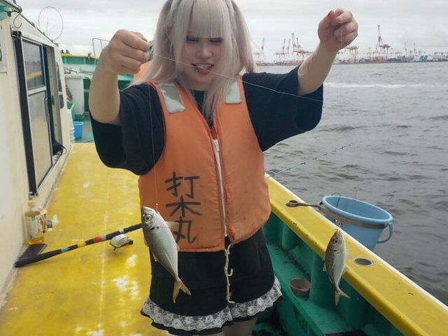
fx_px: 388
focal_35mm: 30
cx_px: 224
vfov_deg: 46.8
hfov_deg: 60.0
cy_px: 168
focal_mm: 4.1
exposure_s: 1/1250
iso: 125
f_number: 3.3
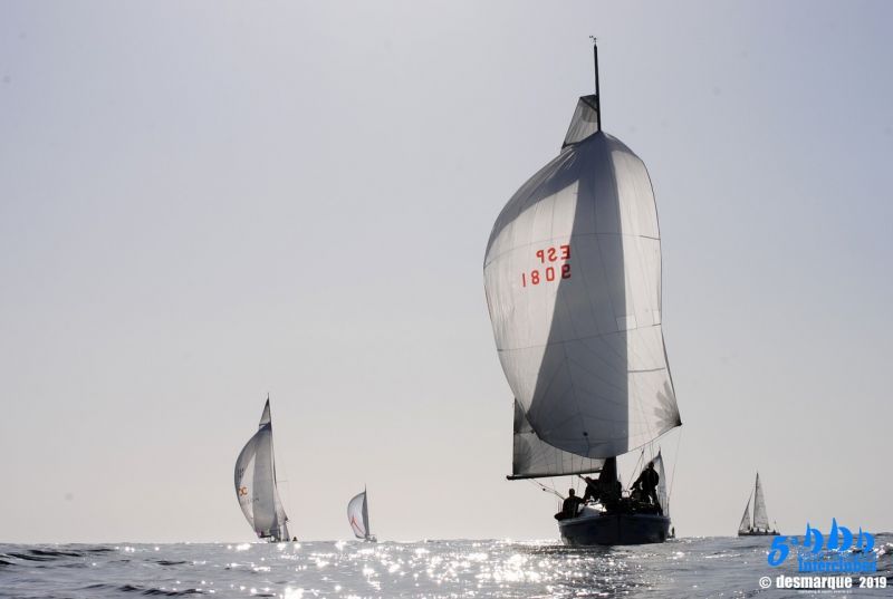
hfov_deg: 24.6
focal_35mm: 82
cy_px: 300
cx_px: 446
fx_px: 2051
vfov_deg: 16.6
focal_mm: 55
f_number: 11
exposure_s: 1/500
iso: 100
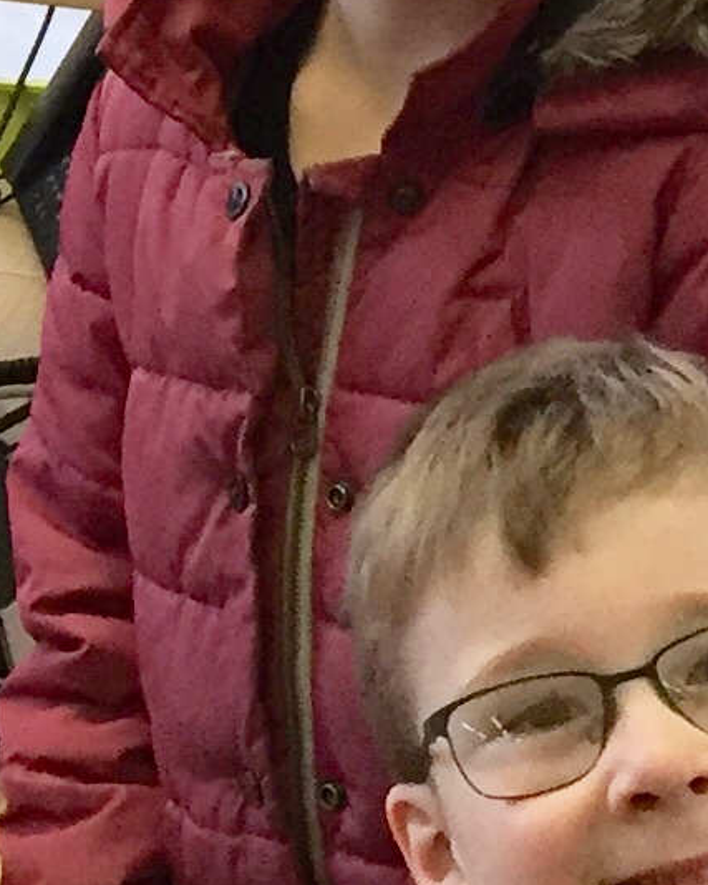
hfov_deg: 8.6
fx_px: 4533
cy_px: 96
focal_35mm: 173
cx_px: -471
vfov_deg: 11.1
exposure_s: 1/33
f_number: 2.2
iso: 64
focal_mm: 4.15
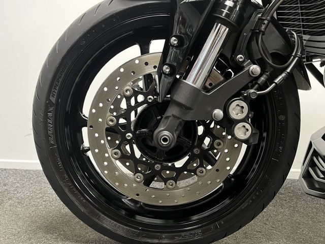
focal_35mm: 26
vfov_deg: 53.1
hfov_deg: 67.3
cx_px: 162
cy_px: 122
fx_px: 244
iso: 640
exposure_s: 1/33
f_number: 1.6
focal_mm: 5.1
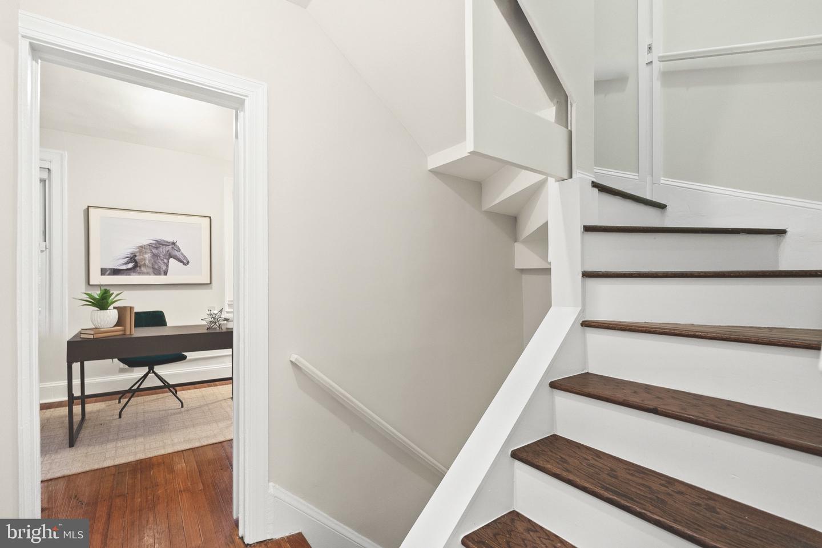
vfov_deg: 73.8
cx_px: 411
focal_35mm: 16
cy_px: 274
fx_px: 365
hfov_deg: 96.7
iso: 2500
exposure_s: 1/25
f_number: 4
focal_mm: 16
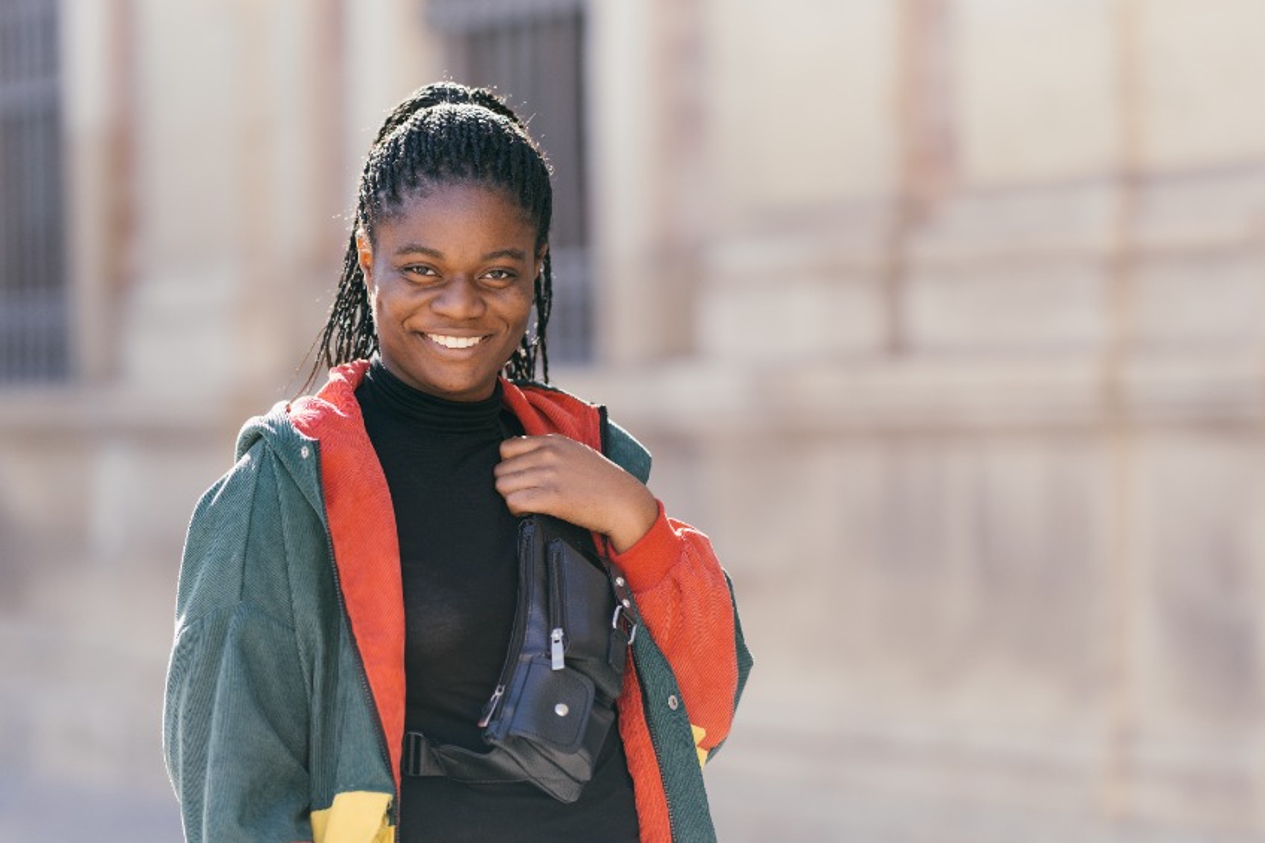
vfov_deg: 10.7
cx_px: 632
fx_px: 4479
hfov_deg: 16.1
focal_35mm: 128
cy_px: 422
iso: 100
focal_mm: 85
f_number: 1.4
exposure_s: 1/800
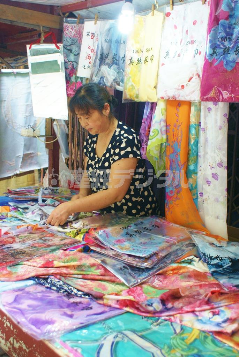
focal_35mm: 39
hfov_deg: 34.3
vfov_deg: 49.5
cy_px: 178
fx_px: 387
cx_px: 120
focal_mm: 26
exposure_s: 1/40
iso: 200
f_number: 4.5
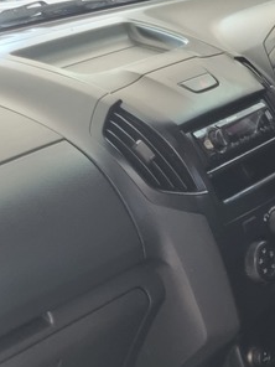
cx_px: 395
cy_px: 265
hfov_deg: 15.3
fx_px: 953
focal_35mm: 90
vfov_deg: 21.6
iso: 320
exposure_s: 1/50
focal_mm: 5.4
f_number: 1.8
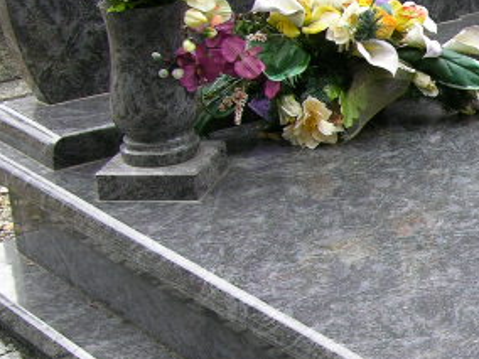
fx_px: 1744
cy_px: 263
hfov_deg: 14.4
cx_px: 754
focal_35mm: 126
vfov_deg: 11.7
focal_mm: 8.9
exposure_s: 1/73
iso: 50
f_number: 3.5
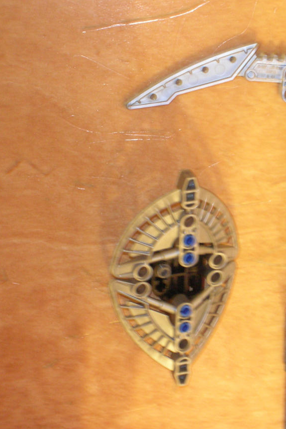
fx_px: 1693
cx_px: 241
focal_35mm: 142
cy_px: 214
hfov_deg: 9.6
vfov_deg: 14.5
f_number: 4.9
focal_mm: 17.1
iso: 200
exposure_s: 1/2
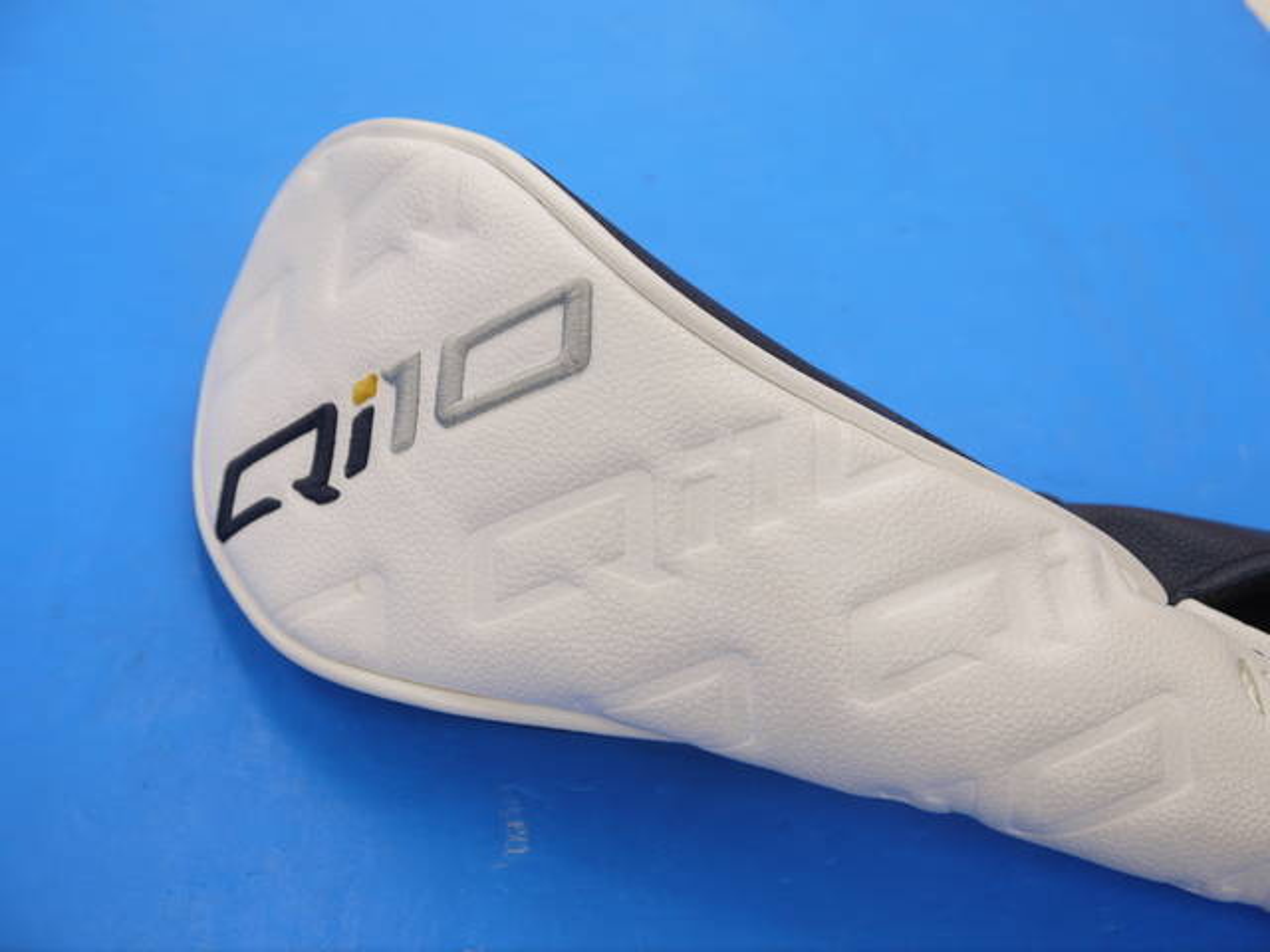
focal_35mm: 56
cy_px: 476
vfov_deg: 26.1
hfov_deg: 34.3
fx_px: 2055
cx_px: 635
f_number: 4.8
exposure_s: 1/60
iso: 200
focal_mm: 28
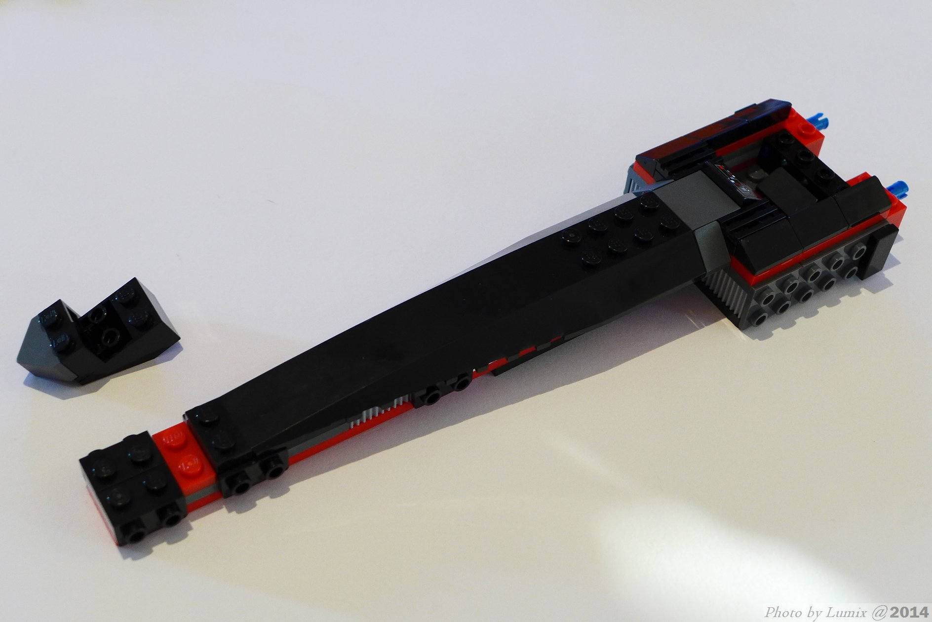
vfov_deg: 27.0
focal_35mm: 50
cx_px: 466
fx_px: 1295
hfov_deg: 39.6
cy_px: 311
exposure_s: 1/13
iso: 400
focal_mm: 9.8
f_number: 2.8
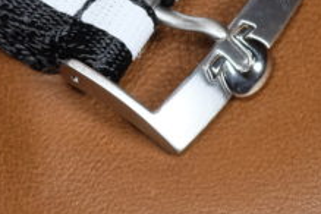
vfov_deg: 2.8
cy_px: 88
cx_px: -308
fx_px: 4404
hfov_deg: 4.1
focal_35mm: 494
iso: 800
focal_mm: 60
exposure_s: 1/15
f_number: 6.4
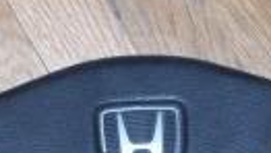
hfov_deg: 9.8
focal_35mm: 219
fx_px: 1575
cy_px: 124
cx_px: 116
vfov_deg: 5.6
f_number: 3.2
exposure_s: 1/100
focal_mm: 12.6
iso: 125
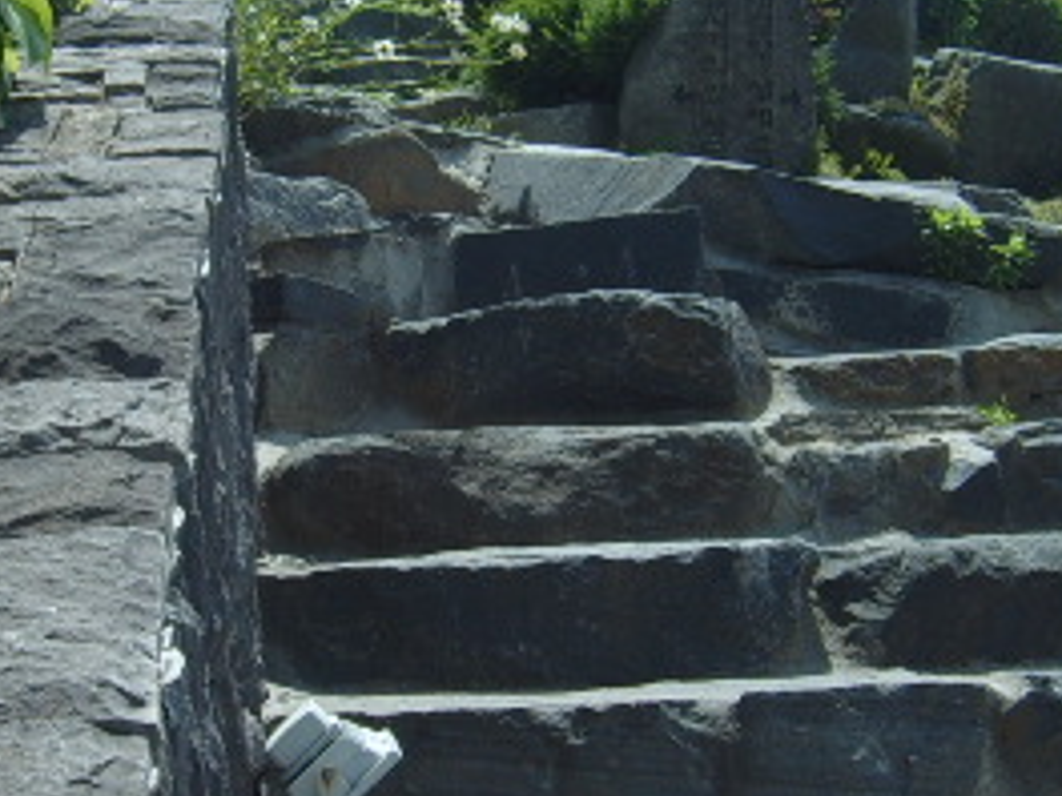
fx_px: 2608
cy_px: 297
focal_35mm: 85
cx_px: 334
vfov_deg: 17.3
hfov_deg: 22.9
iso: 50
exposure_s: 1/250
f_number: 5.8
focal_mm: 5.8
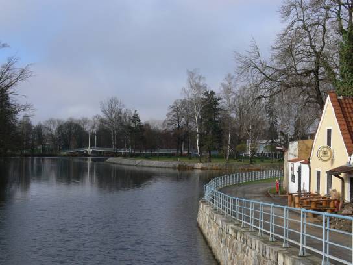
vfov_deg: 25.7
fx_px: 581
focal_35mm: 57
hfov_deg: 33.8
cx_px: 176
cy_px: 132
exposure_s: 1/400
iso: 100
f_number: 5.6
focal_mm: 12
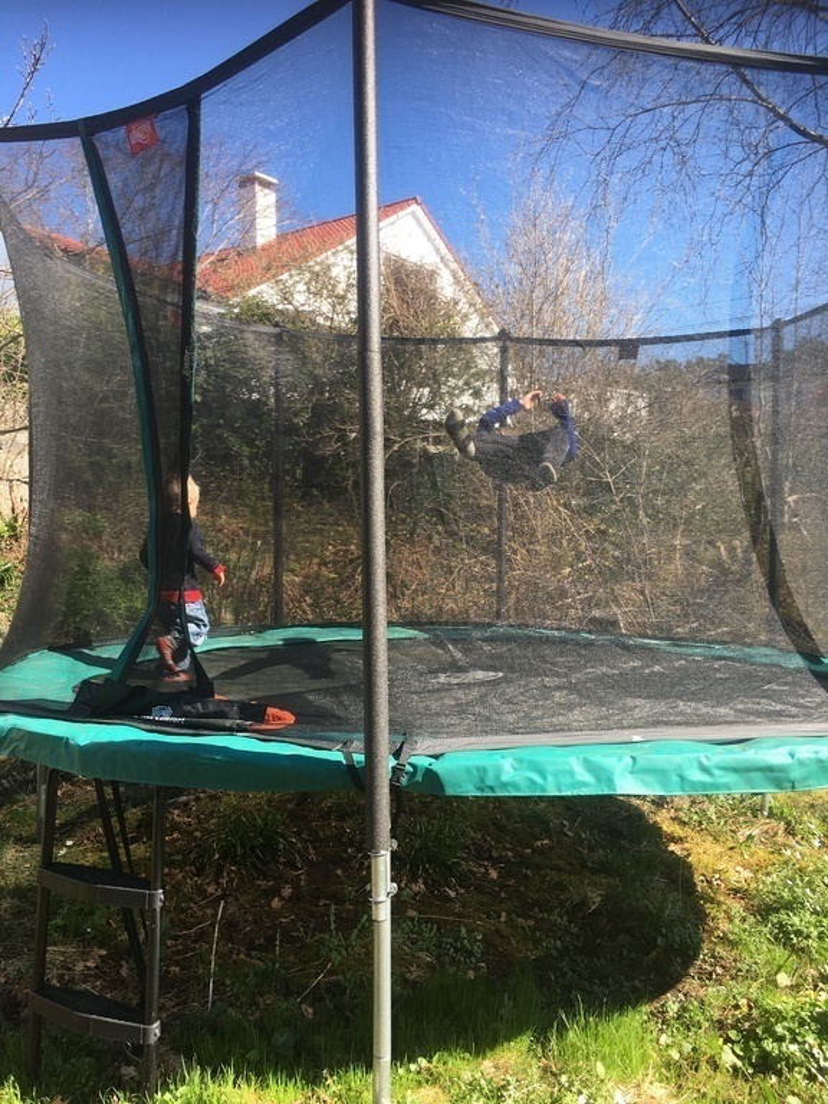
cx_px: 414
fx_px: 925
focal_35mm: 29
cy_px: 552
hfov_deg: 48.2
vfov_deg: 61.7
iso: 25
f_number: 2.2
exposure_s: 1/450
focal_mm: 4.15
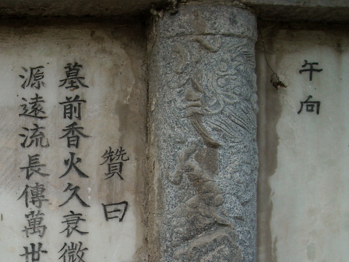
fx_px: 726
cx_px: 10
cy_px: 263
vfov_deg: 19.8
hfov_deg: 25.8
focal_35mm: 72
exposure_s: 1/154
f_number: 2.8
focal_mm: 5.7
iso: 64
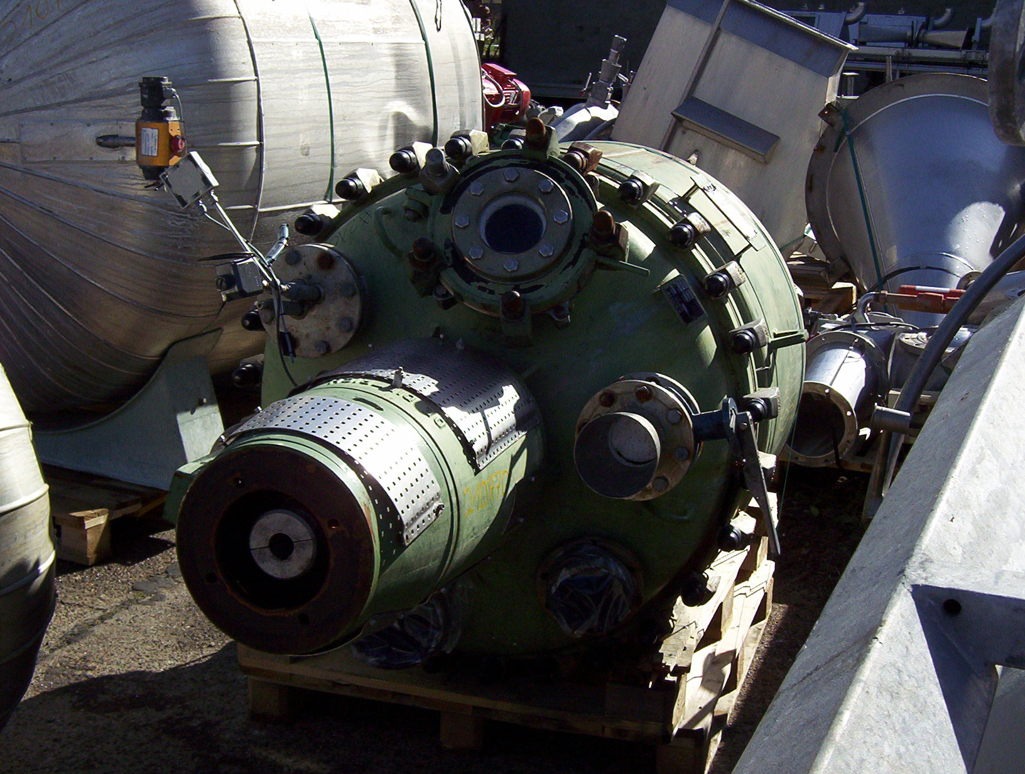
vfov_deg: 28.1
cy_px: 387
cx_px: 512
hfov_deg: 36.7
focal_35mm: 52
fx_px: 1543
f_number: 4.22
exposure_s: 1/934
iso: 100
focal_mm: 6.78
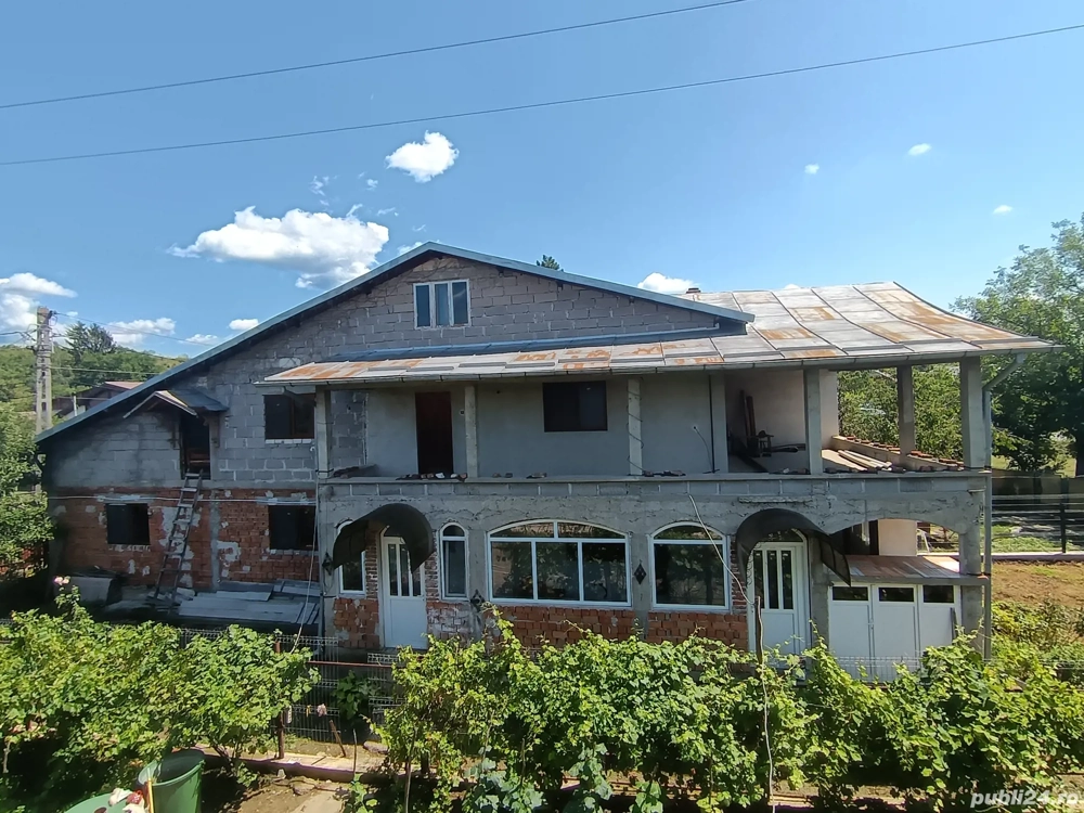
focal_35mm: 17
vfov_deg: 74.7
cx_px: 542
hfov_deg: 91.0
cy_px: 406
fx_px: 532
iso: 104
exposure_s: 1/880
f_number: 2.2
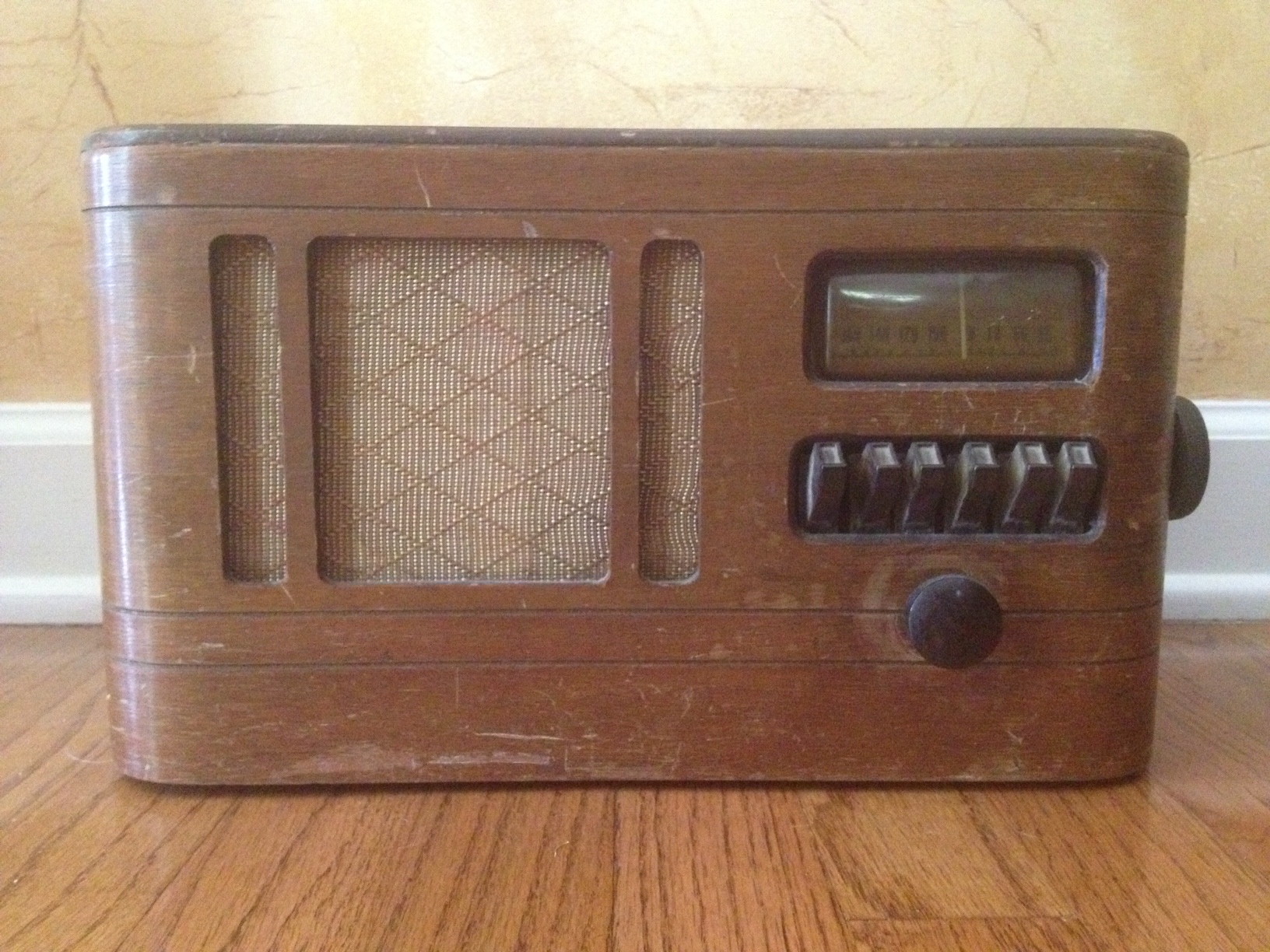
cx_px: 635
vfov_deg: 40.7
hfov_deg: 52.6
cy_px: 476
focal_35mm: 35
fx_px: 1284
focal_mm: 4.28
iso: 800
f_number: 2.4
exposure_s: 1/15
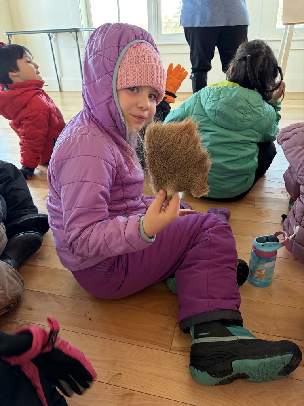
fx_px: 304
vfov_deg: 67.3
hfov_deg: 53.1
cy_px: 203
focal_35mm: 26
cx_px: 152
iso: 125
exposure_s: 1/62
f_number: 1.6
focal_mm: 5.96
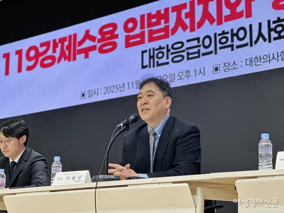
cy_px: 106
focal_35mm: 77
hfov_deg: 25.3
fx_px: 632
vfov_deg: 19.1
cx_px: 142
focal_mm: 9
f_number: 2.8
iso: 200
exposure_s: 1/120
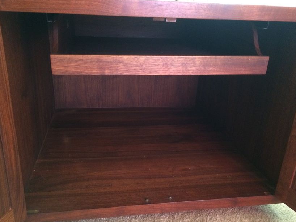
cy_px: 119
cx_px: 145
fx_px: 282
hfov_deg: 55.3
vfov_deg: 42.9
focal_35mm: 33
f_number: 2.2
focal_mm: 4.12
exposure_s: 1/15
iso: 400
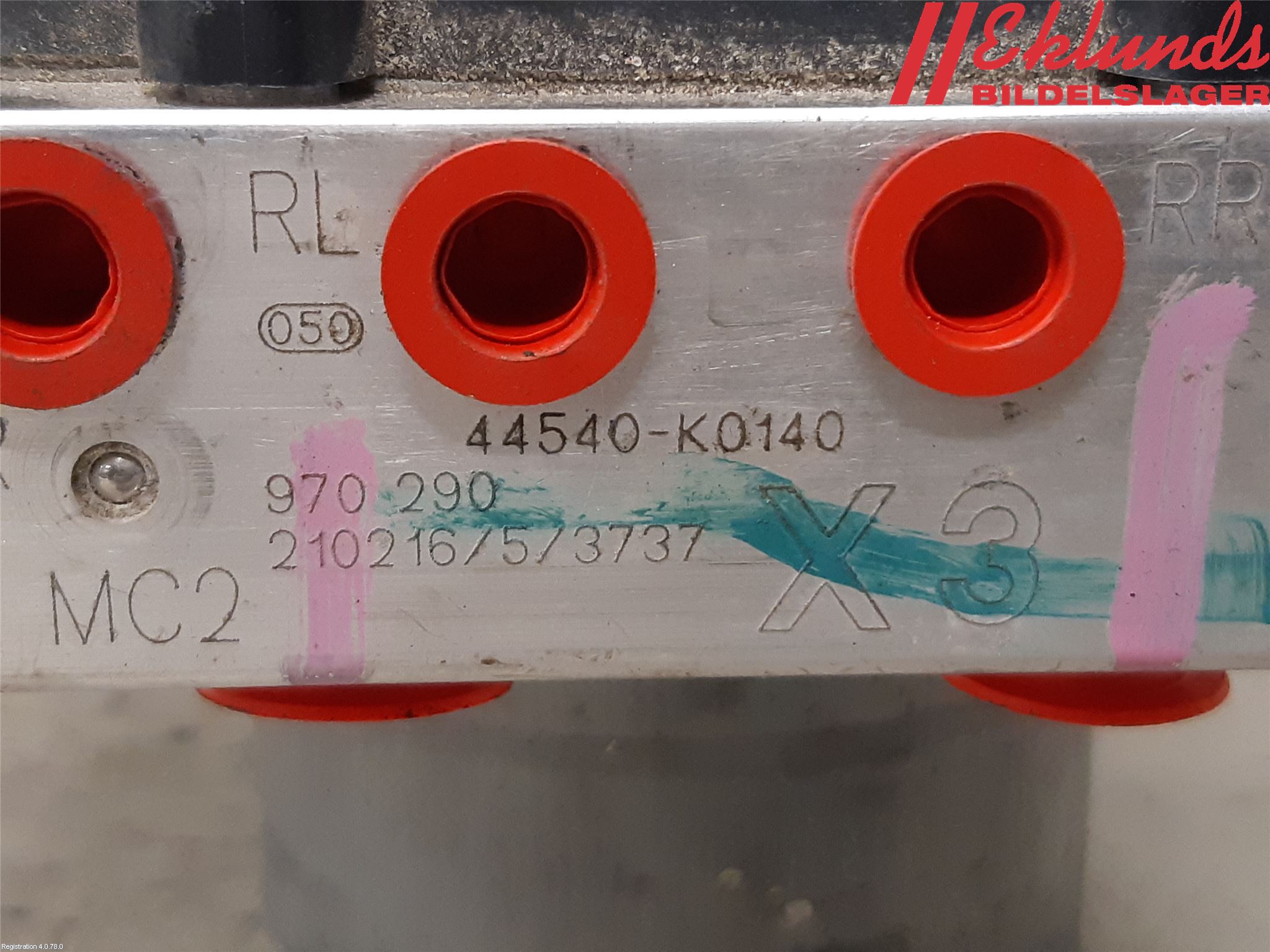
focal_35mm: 26
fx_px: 954
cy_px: 476
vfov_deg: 53.1
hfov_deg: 67.3
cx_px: 635
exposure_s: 1/50
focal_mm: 3.93
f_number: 1.7
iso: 250
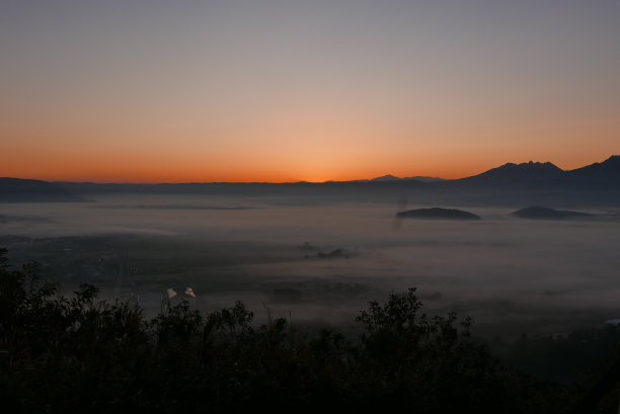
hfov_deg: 57.2
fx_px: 569
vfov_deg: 40.0
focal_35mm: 33
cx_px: 310
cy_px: 207
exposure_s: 1/800
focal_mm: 14.9
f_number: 5.6
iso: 200
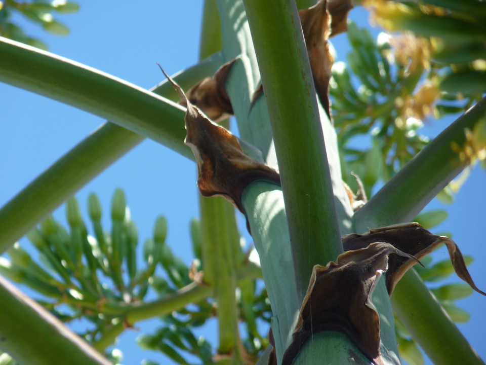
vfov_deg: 3.1
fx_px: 6823
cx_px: 243
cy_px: 182
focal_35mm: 486
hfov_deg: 4.1
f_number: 4.4
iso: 80
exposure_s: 1/200
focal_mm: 86.4
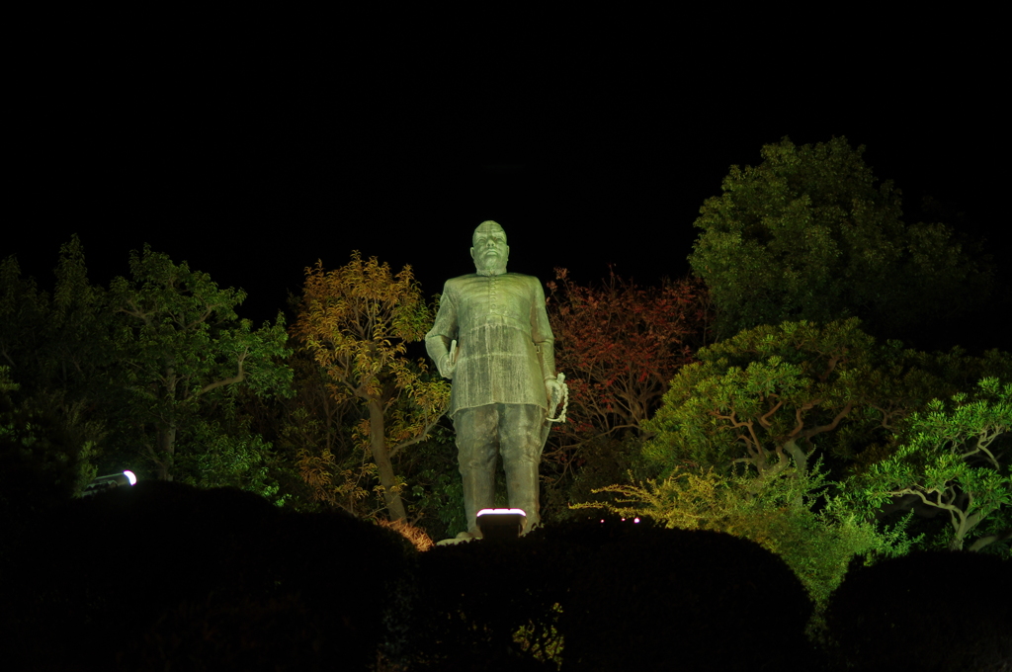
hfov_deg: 42.8
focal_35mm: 46
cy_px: 336
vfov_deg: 29.2
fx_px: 1291
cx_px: 506
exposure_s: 1/60
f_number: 1.8
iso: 200
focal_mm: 31
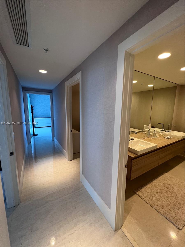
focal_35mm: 13
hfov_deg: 89.9
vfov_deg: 106.2
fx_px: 93
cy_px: 124
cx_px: 92
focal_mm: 1.57
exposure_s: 1/120
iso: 160
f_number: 1.8
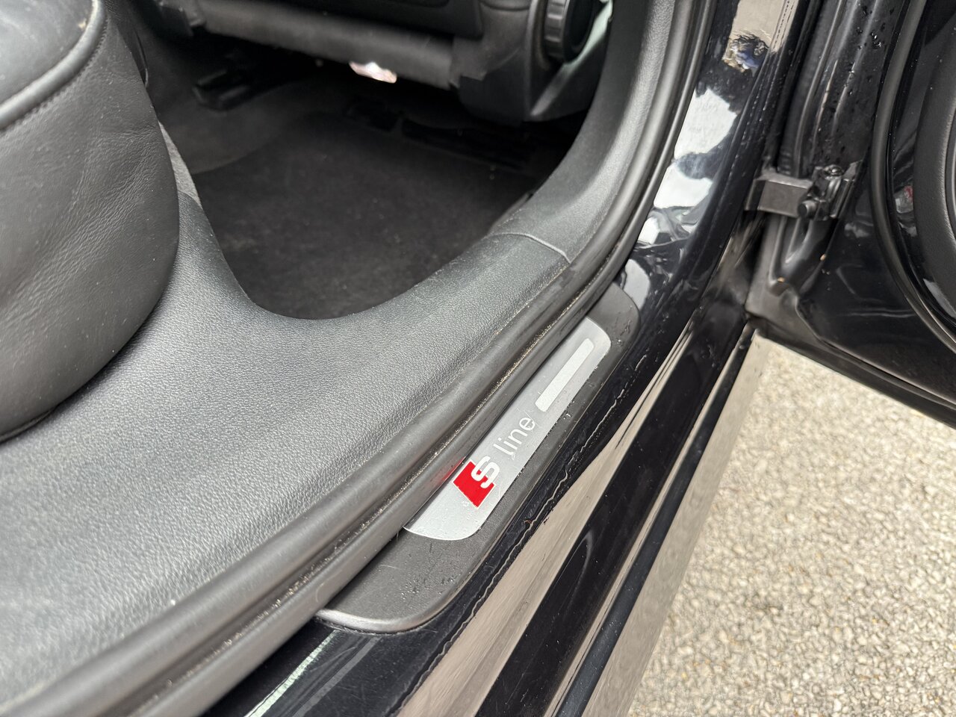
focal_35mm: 24
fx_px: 663
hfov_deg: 71.6
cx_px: 478
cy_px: 358
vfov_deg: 56.8
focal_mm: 6.76
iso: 320
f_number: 1.78
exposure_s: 1/60
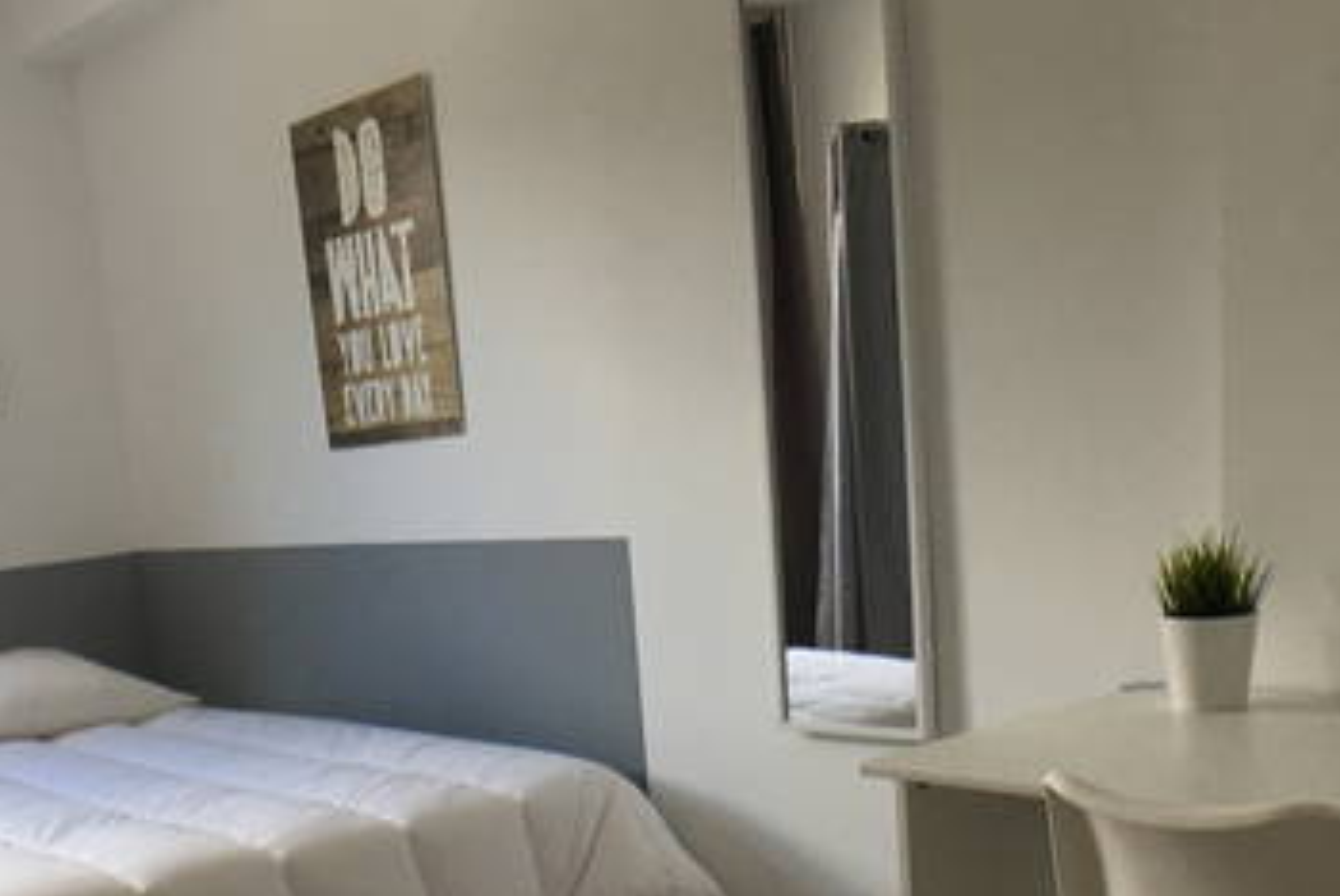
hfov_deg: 29.6
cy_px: 911
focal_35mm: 68
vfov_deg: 19.4
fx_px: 2533
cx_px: 586
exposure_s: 1/33
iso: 25
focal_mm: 4.15
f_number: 2.2
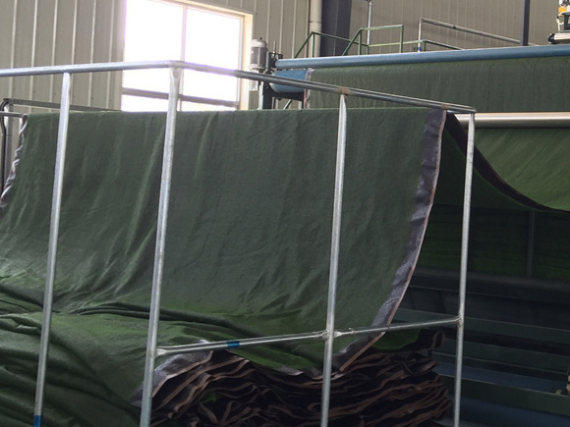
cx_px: 574
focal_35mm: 60
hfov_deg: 29.9
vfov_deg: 24.4
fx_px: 988
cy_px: 181
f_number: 2.2
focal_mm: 4.15
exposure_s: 1/40
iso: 32
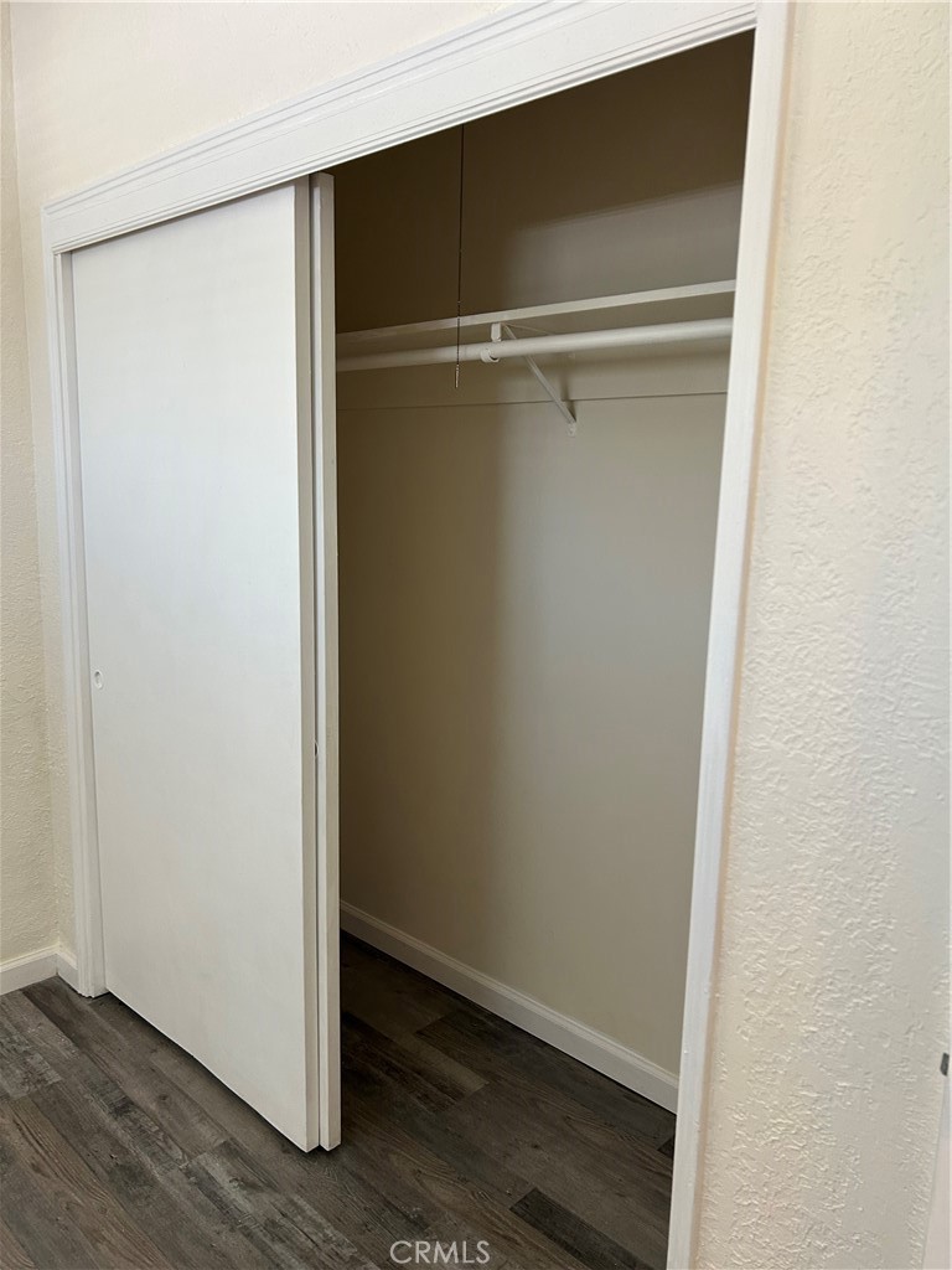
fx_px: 953
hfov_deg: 53.1
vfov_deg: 67.3
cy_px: 635
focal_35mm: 26
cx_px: 476
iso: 125
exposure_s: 1/60
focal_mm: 5.7
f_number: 1.5
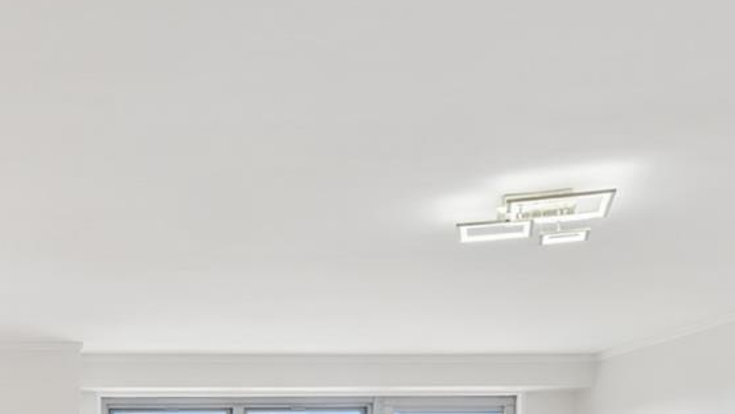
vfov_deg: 19.3
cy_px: 634
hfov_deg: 36.0
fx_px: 1053
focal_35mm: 54
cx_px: 62
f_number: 11
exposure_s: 1/6
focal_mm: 14
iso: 200
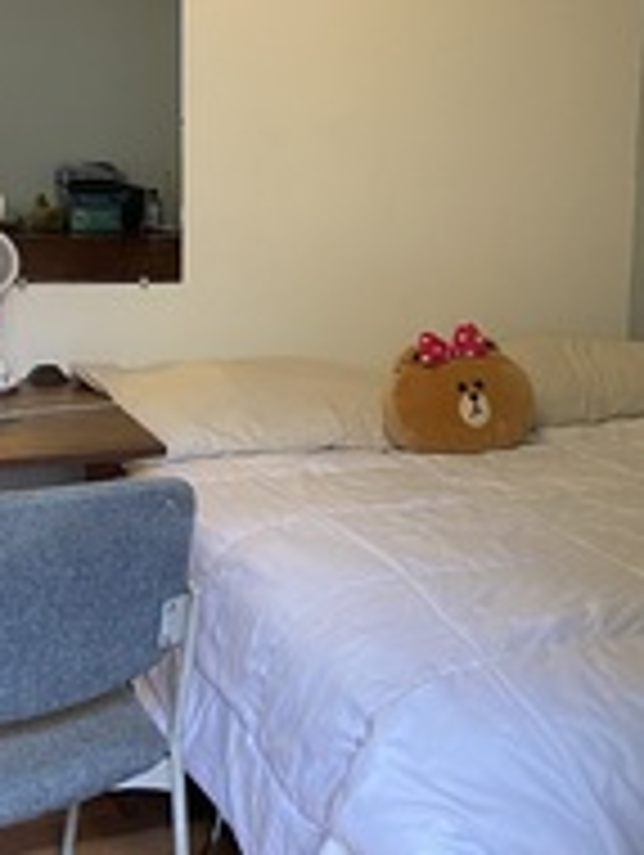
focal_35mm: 62
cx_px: 518
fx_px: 1535
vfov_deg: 31.0
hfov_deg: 23.3
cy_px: 326
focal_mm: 4.25
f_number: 1.8
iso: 125
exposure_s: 1/60
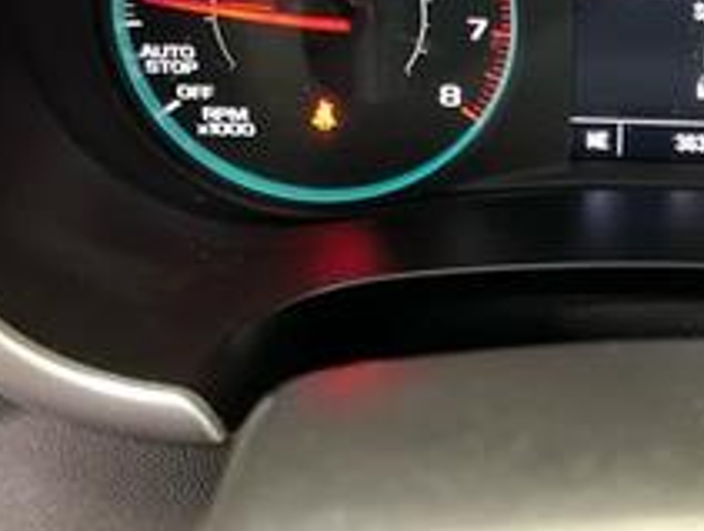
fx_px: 1263
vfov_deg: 22.5
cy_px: -40
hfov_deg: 29.6
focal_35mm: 62
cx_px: 657
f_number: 1.5
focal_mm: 5.7
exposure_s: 1/15
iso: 1250
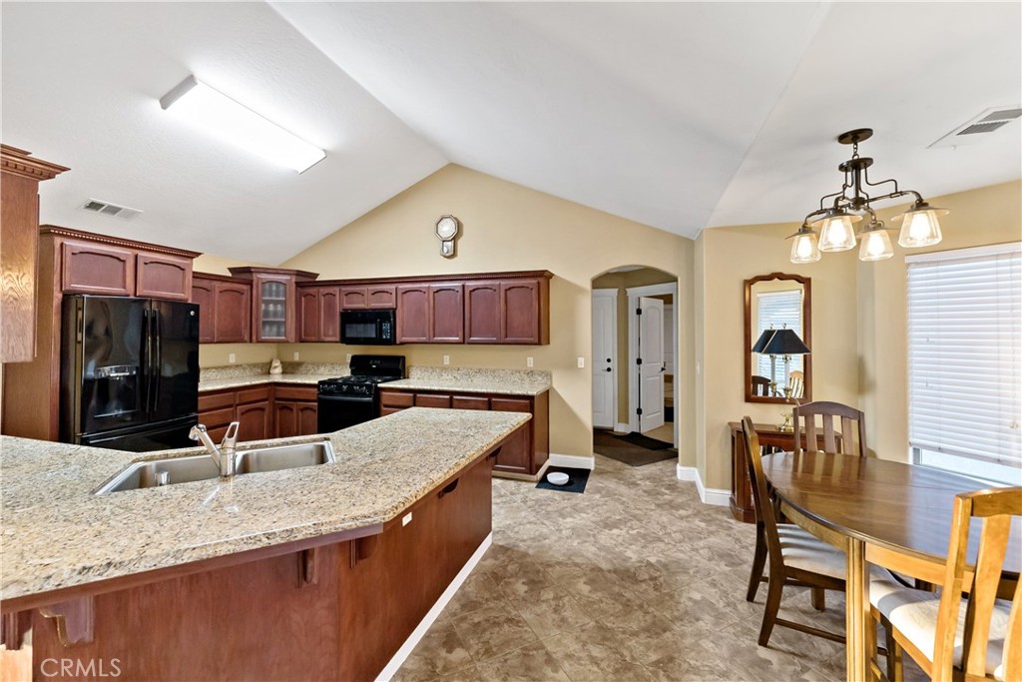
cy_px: 341
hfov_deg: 104.2
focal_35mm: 14
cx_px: 511
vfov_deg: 81.2
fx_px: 397
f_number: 2.8
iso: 2000
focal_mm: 14
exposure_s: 1/160
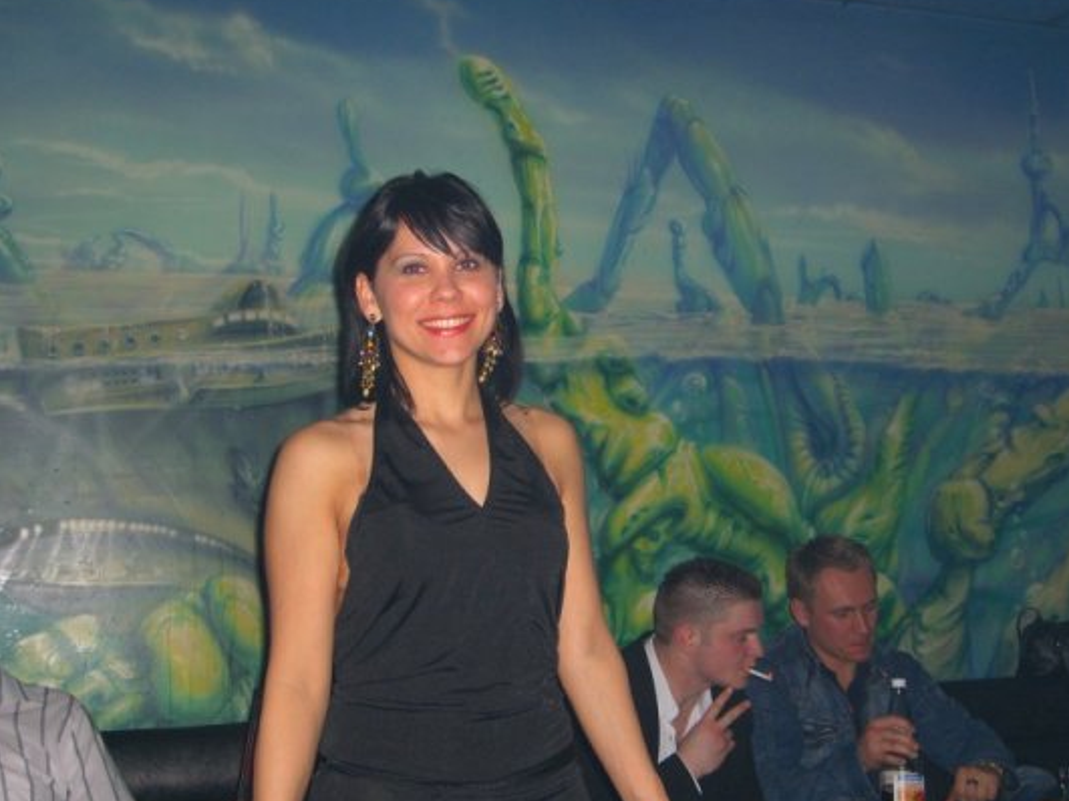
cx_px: 568
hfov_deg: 36.8
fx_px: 1605
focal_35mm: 52
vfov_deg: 28.0
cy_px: 423
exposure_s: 1/60
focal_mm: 9.5
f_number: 3.1
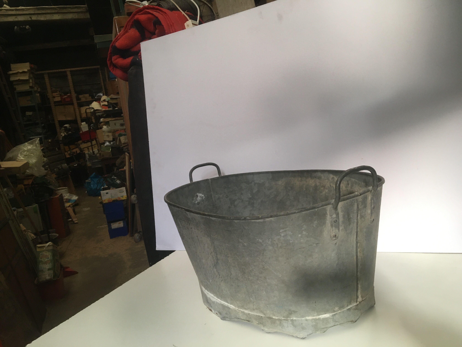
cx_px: 231
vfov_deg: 48.2
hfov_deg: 61.7
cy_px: 174
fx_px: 387
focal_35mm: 29
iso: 125
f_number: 2.2
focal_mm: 4.15
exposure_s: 1/33
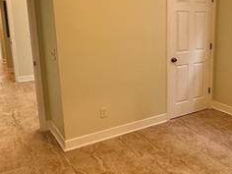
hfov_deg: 47.2
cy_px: 72
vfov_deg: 37.6
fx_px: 255
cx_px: 174
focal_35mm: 38
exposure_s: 1/120
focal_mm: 2.22
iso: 250
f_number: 2.2
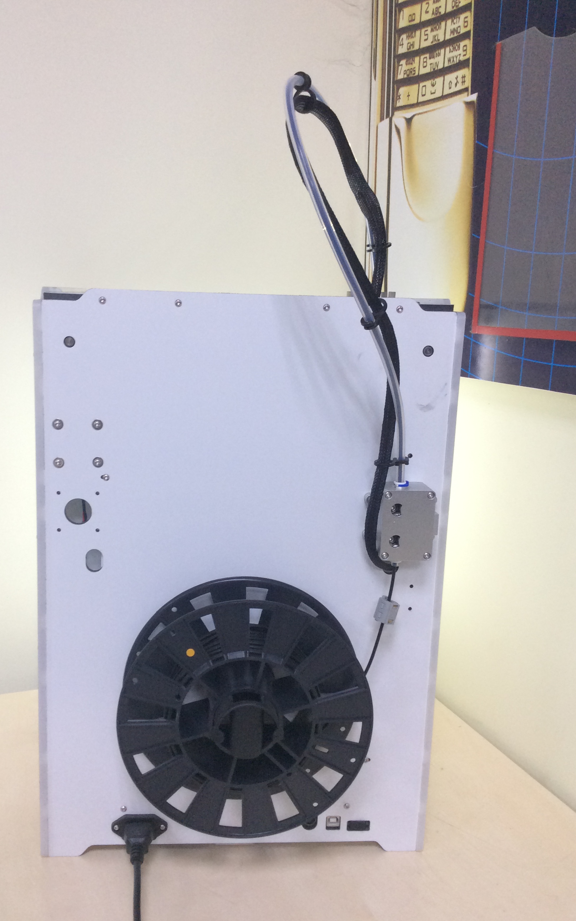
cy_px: 462
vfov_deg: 56.7
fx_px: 854
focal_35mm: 34
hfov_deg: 37.2
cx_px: 246
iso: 80
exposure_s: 1/25
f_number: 2.4
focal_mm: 3.3
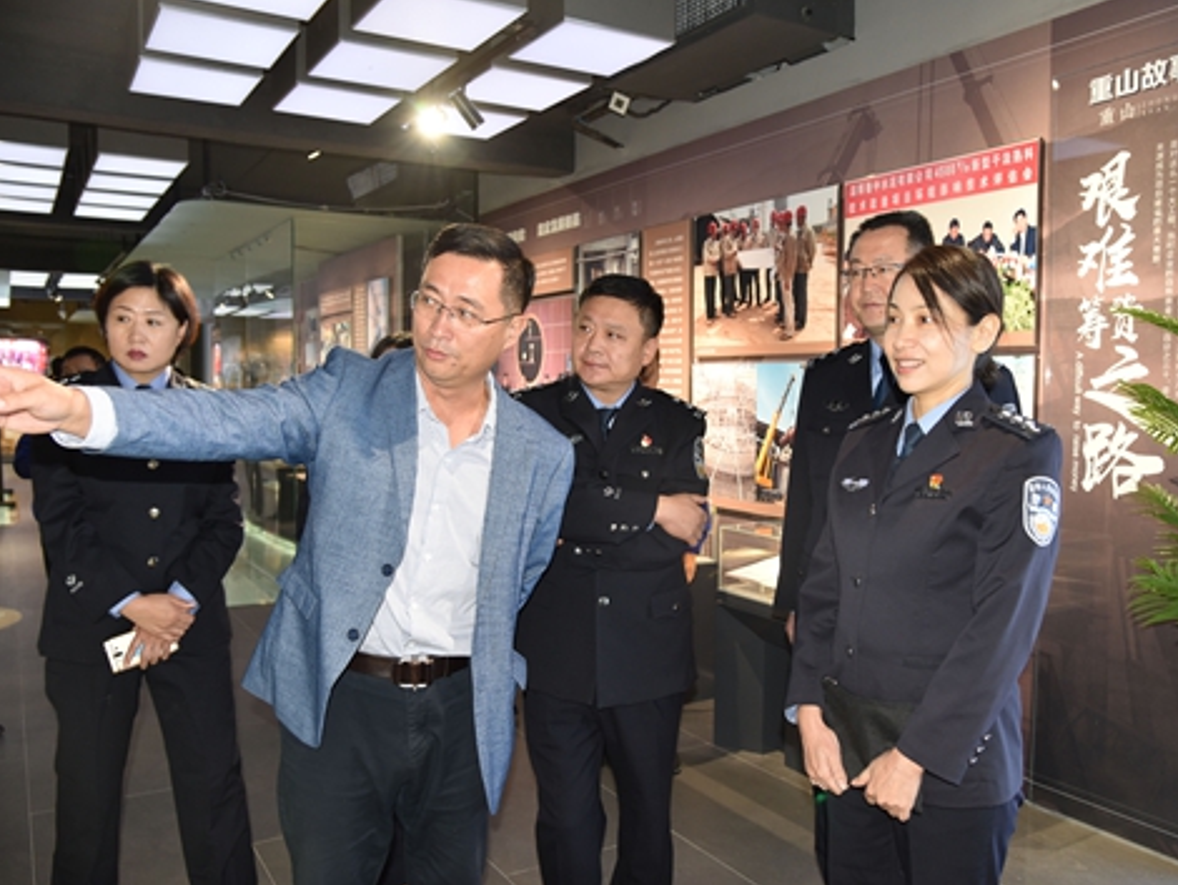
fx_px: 919
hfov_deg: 65.2
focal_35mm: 27
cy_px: 453
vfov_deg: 51.4
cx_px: 629
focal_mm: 24
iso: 800
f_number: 4.5
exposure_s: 1/80
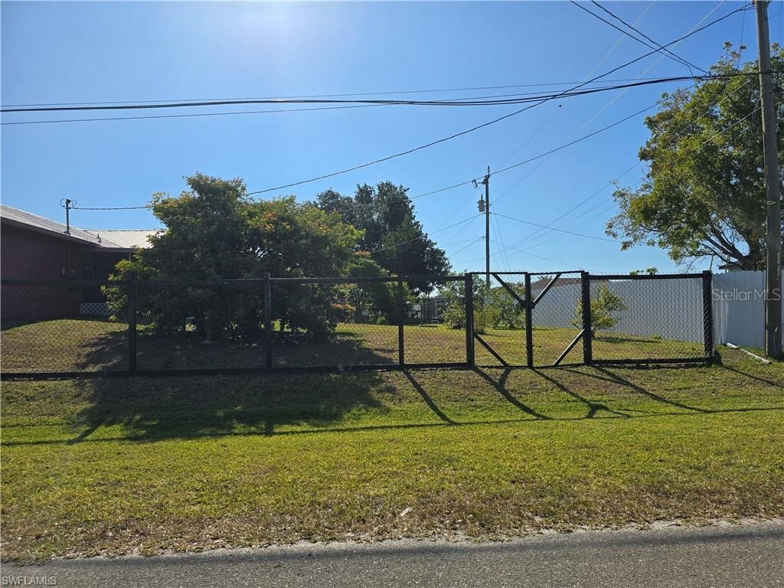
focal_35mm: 23
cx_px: 392
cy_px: 294
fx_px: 521
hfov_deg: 73.9
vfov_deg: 58.9
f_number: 1.7
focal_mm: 6.3
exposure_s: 1/1276
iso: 12
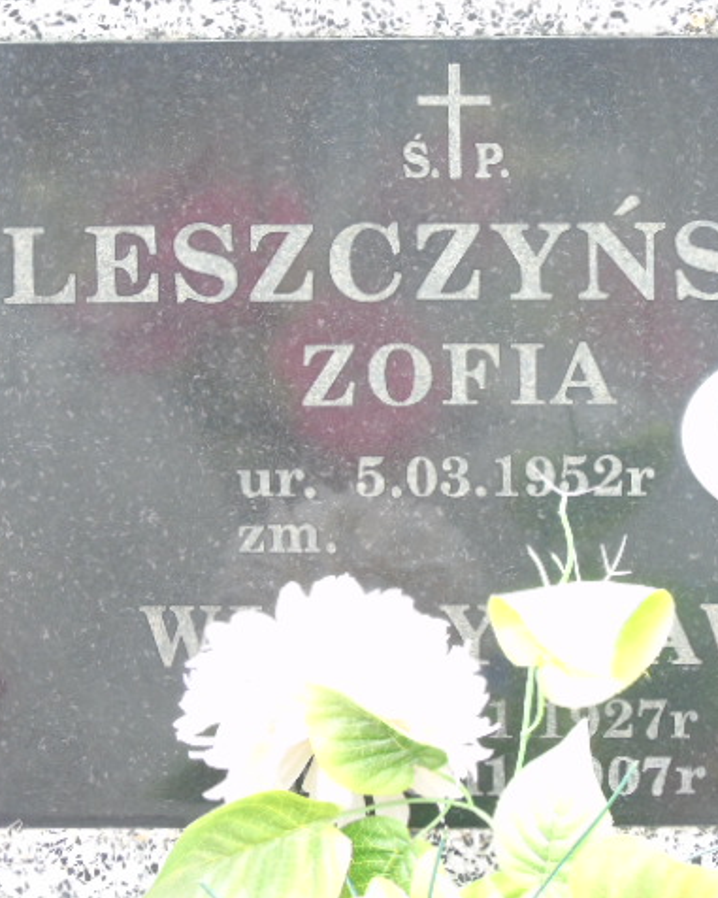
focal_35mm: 244
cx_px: 456
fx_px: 6479
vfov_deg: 7.9
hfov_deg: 6.3
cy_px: 451
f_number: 5
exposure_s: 1/125
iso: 320
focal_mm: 33
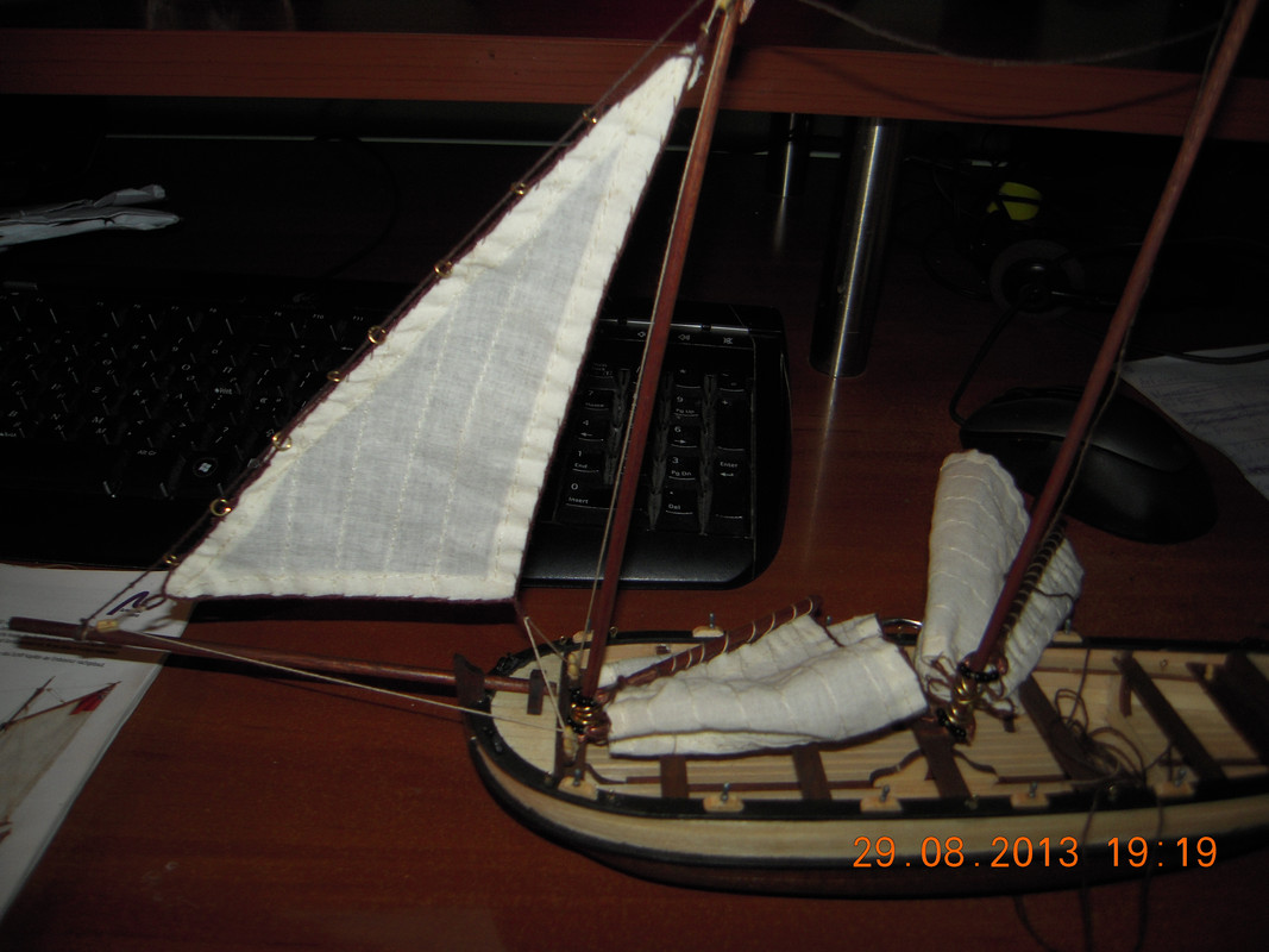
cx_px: 634
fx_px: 1026
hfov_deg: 63.4
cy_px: 476
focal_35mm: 28
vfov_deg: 49.7
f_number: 2.7
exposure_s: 1/20
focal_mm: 5
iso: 100
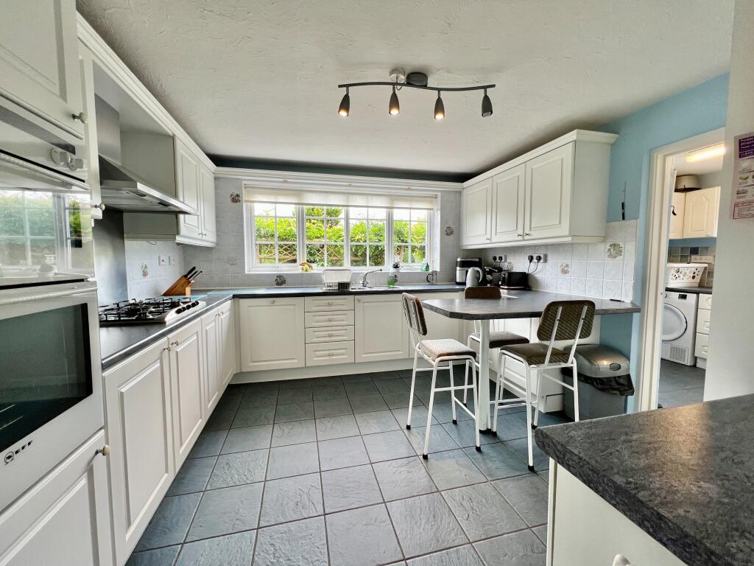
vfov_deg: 89.9
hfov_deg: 106.2
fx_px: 283
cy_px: 283
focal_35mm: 13
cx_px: 377
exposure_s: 1/100
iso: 50
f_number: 1.8
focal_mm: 1.57
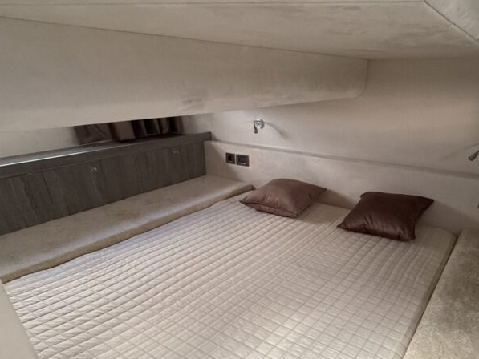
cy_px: 270
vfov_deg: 54.2
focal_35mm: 24
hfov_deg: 71.1
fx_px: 332
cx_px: 278
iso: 400
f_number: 2.2
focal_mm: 2.22
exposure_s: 1/60
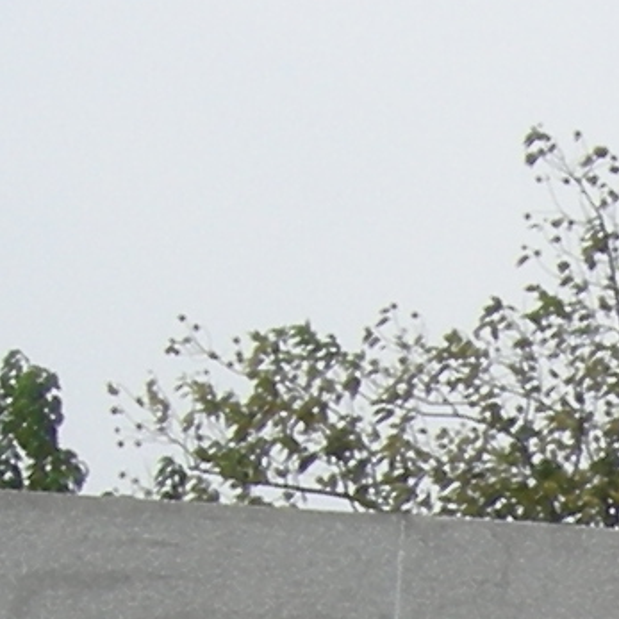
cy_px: 1283
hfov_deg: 6.9
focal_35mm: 238
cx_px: 1570
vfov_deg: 7.1
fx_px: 4815
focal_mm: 7.5
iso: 64
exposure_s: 1/229
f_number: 6
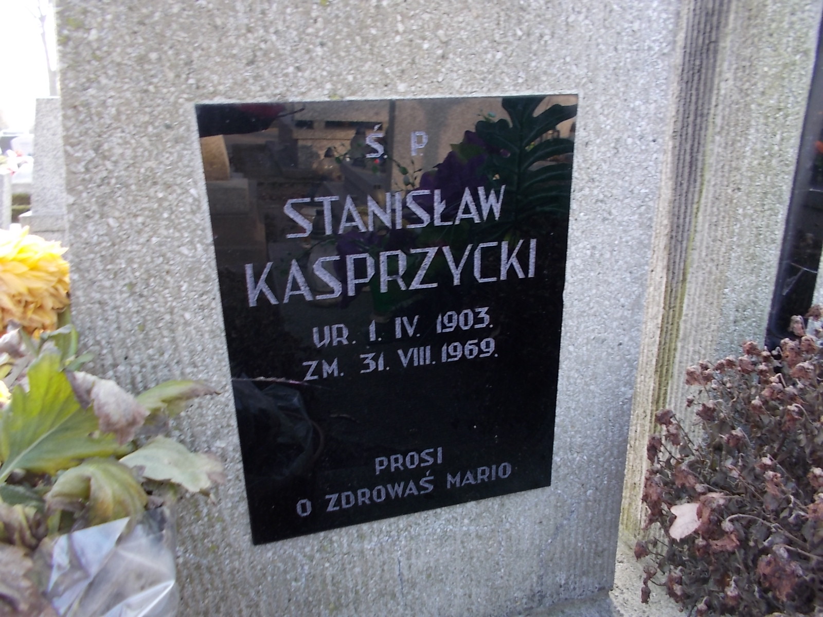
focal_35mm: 26
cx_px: 412
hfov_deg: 67.3
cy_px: 308
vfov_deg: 53.1
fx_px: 618
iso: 80
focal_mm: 4.6
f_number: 3.2
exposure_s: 1/25
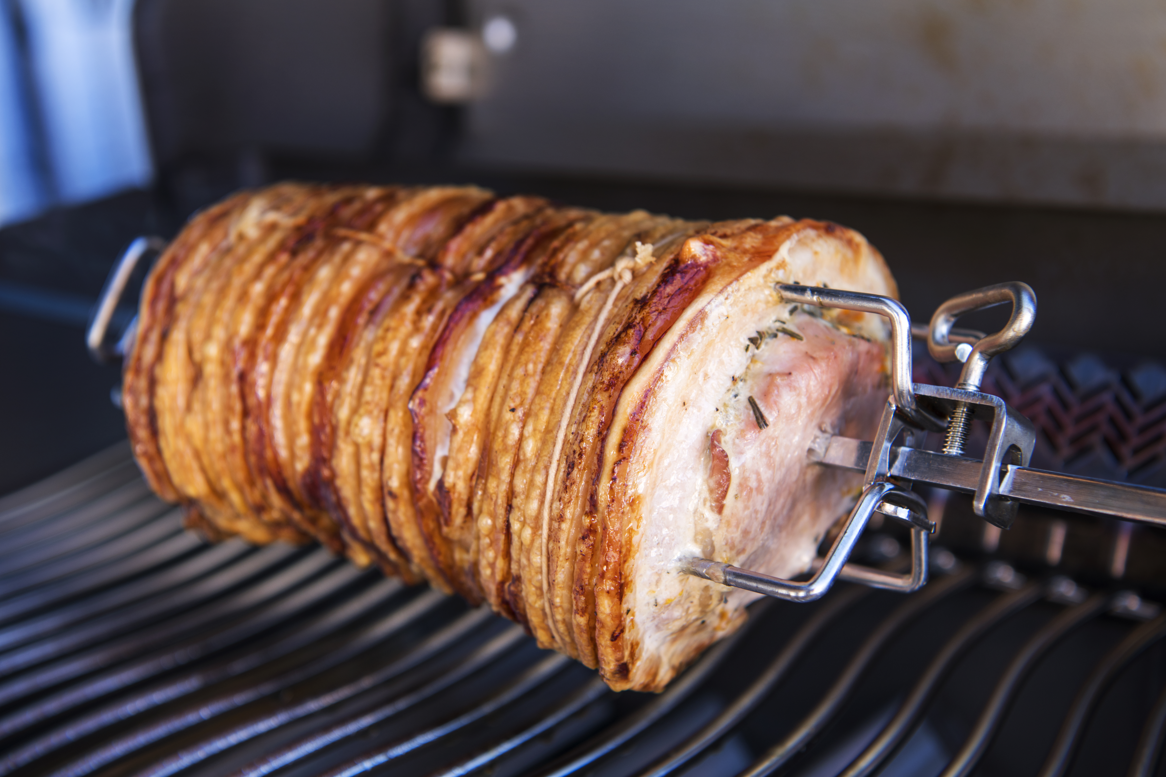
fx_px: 1684
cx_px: 583
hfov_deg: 38.2
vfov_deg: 26.0
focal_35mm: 52
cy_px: 388
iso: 100
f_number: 4
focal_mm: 52
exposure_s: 1/200
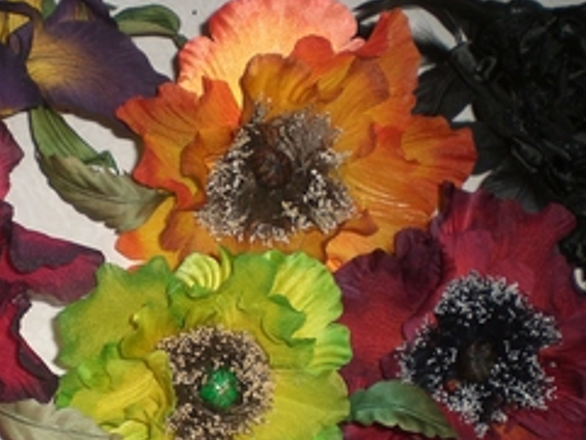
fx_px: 1203
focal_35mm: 71
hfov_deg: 27.1
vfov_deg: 20.4
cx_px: 165
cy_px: 374
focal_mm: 6.3
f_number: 3.1
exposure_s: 1/60
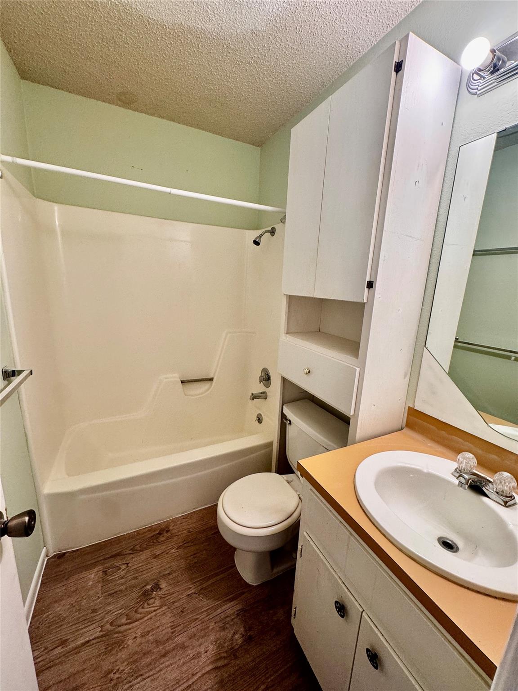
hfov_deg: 85.7
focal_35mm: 14
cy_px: 346
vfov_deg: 102.1
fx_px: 279
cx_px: 259
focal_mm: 2.22
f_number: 2.2
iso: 160
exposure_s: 1/120
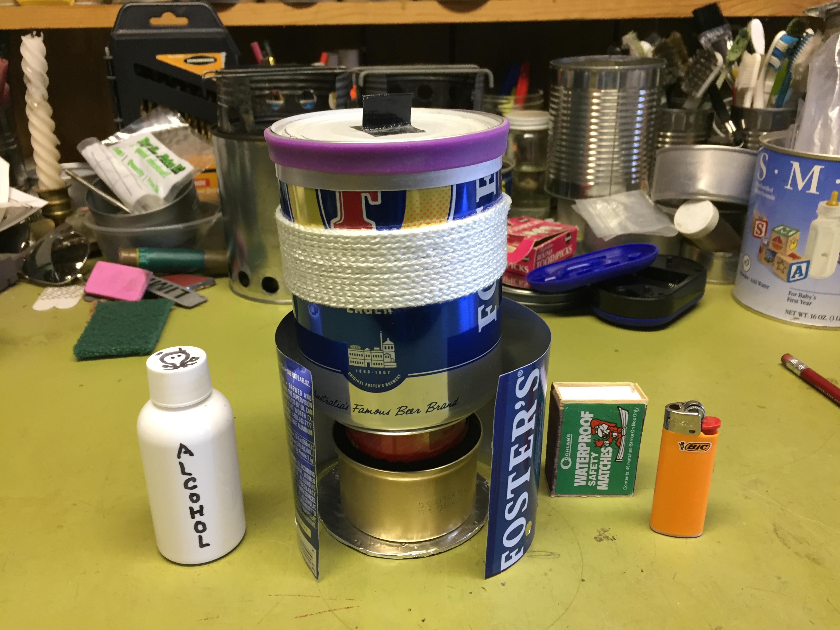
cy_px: 315
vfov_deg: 48.2
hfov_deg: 61.7
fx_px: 704
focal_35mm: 29
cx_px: 420
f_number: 2.2
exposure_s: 1/30
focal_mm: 4.15
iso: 100
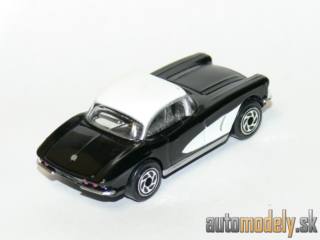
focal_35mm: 175
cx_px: 160
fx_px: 1618
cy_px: 120
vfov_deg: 8.5
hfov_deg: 11.3
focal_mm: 23.2
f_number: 3.6
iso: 100
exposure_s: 1/30
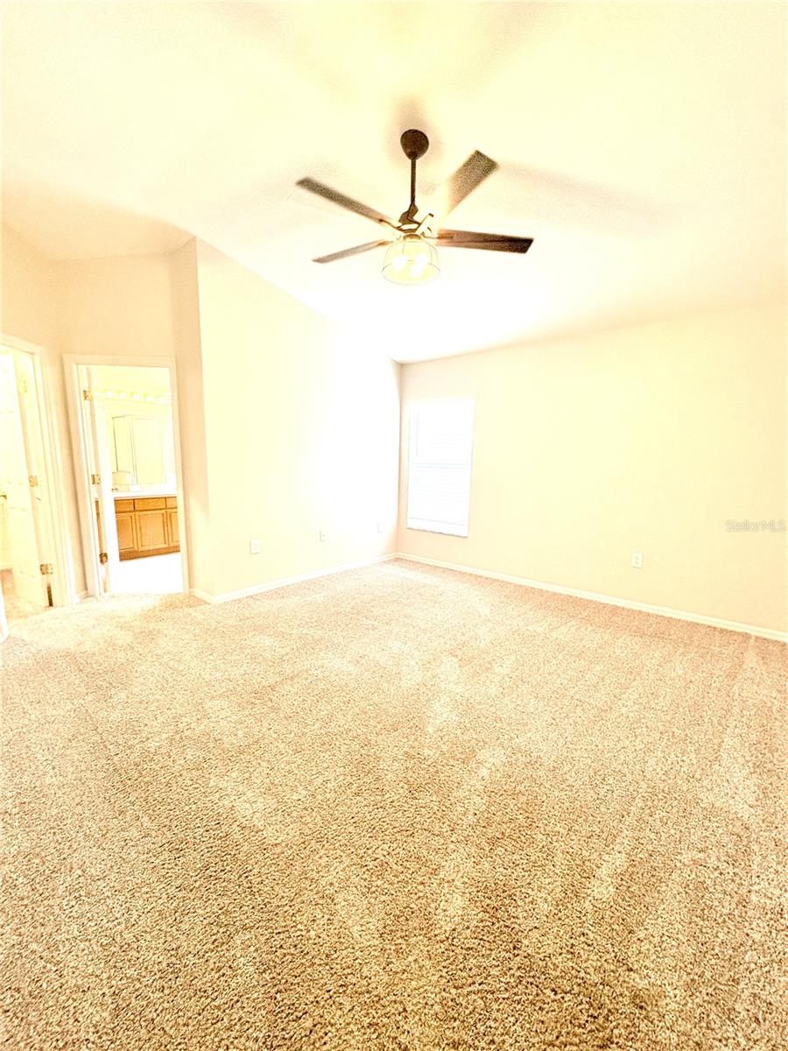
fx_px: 425
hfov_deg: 85.7
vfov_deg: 102.1
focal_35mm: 14
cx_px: 394
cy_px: 526
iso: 320
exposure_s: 1/120
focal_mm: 2.22
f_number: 2.2
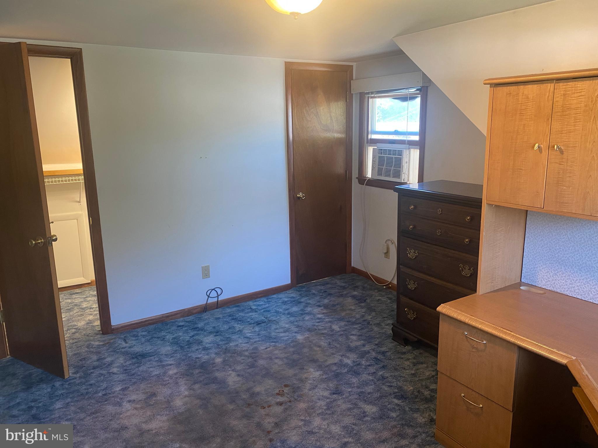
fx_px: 449
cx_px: 299
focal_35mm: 26
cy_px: 224
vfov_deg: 53.1
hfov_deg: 67.3
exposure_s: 1/60
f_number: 1.8
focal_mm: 4.25
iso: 200
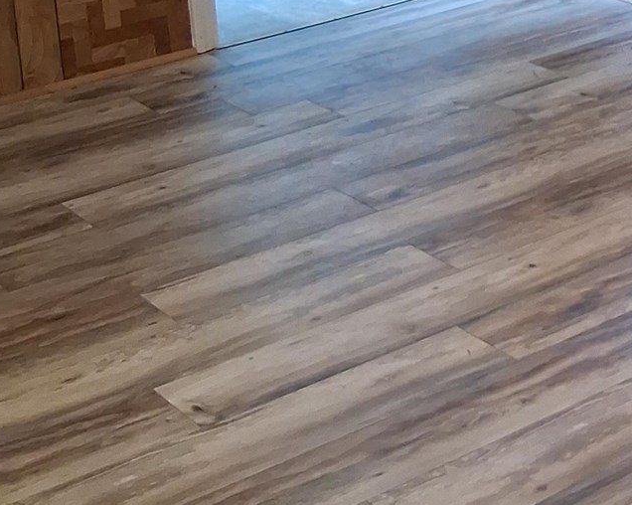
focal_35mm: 92
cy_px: -162
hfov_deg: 19.6
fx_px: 1720
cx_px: 751
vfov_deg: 15.8
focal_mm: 3.98
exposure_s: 1/60
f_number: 1.8
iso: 500
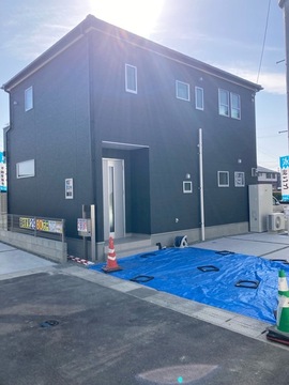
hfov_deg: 49.7
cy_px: 192
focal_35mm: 28
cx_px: 144
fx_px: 312
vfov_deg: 63.4
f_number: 1.8
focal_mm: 3.99
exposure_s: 1/1600
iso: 20
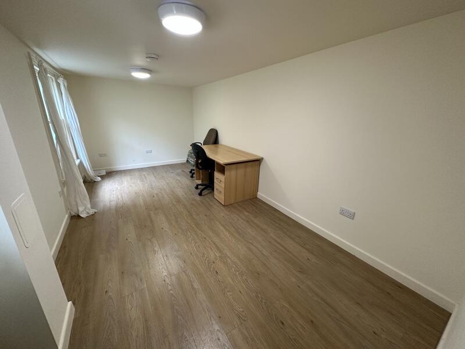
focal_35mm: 14
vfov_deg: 85.7
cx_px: 232
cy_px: 174
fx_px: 188
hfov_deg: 102.1
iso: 200
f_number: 2.2
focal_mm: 2.22
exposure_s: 1/100
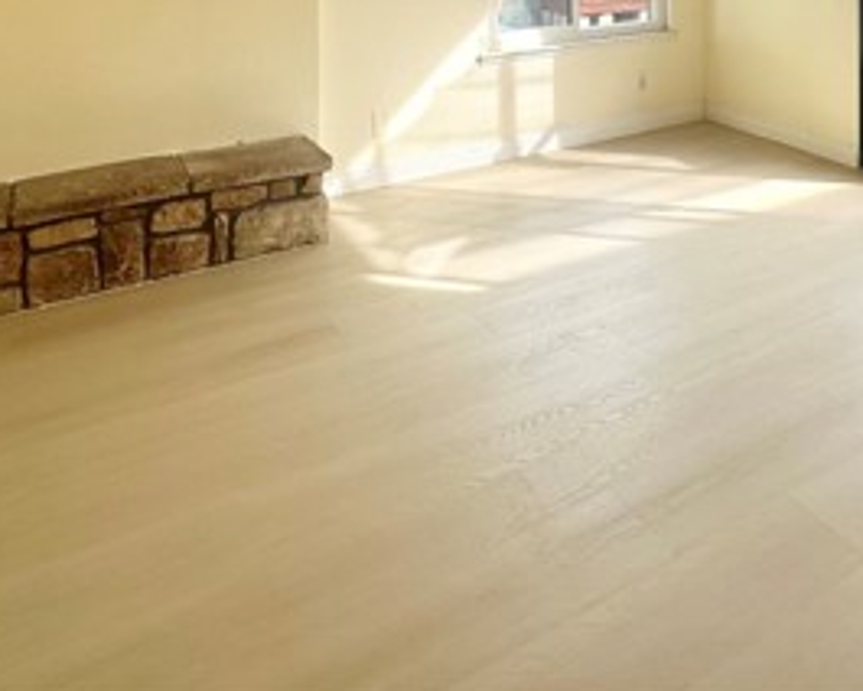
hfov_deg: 52.7
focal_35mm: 33
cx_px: 606
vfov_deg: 36.8
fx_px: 843
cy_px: -88
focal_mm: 2.22
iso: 40
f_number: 2.2
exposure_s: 1/158
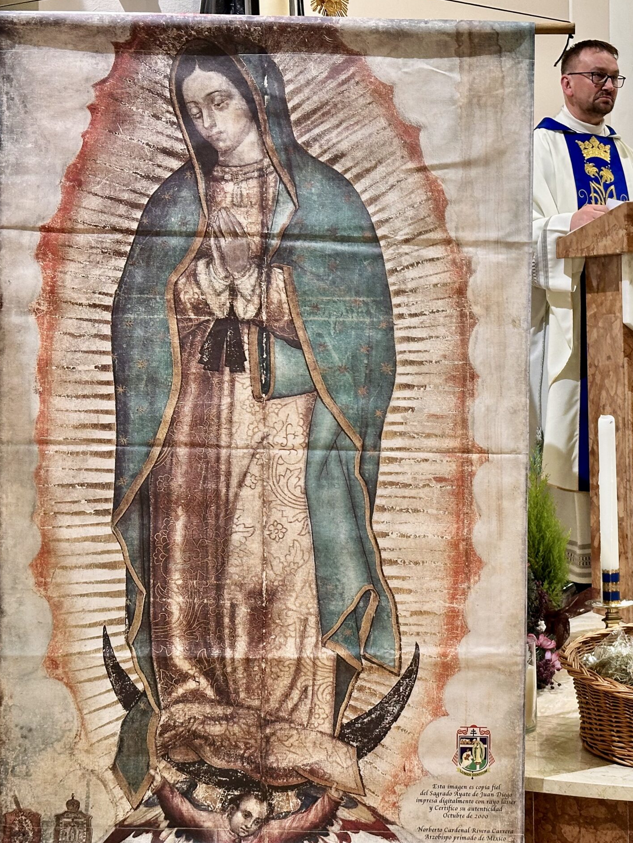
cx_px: 565
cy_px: 423
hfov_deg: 22.1
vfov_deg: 29.8
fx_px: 1584
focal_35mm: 65
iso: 125
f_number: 1.78
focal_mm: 6.86
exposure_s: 1/50
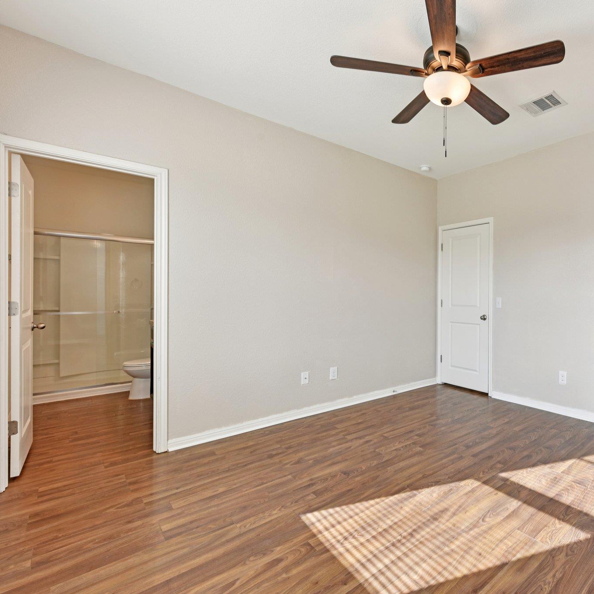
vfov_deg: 80.7
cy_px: 295
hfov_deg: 75.8
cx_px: 433
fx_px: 349
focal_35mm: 18
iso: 100
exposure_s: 1/25
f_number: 8
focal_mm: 14
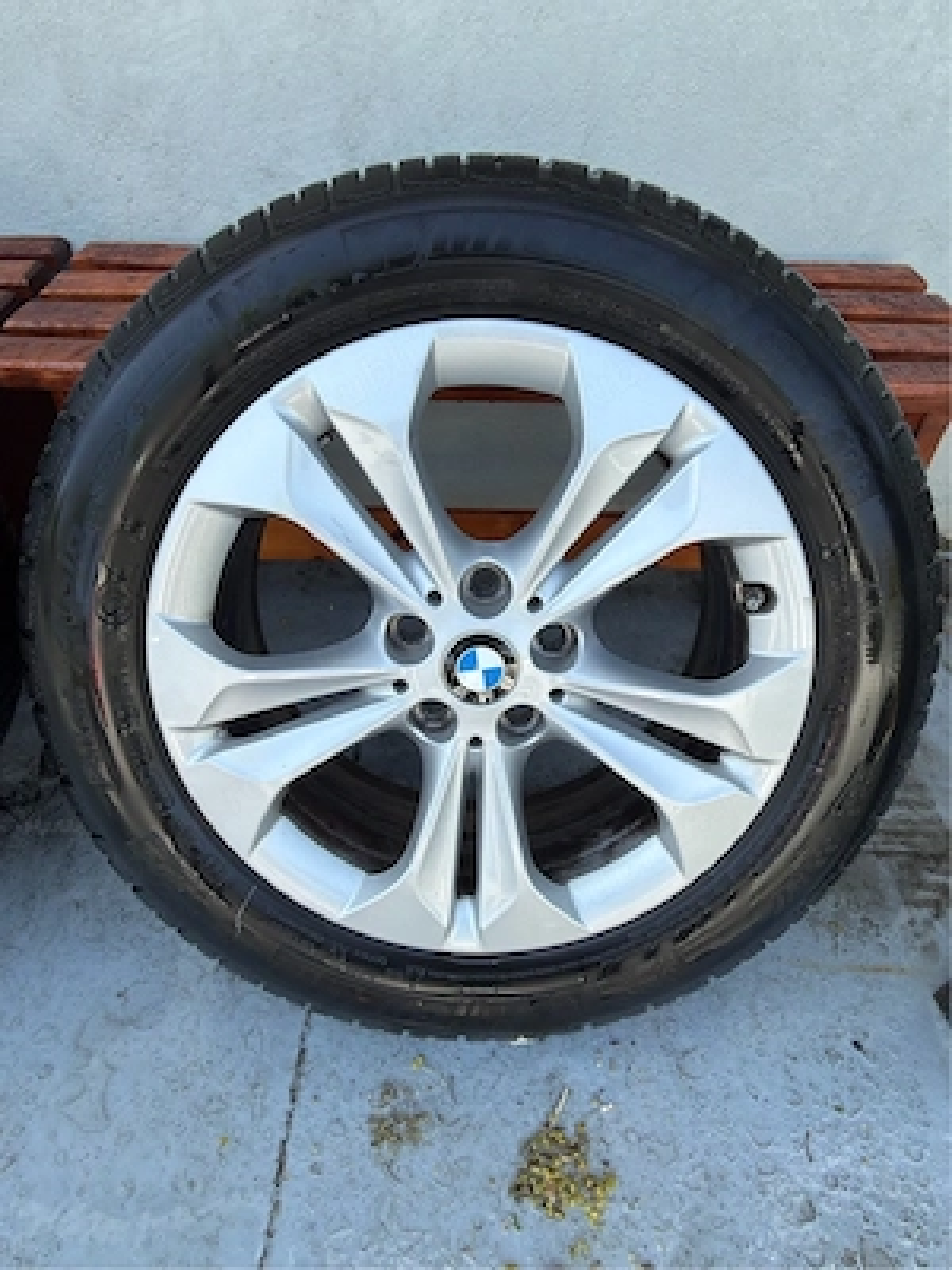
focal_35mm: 21
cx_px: 476
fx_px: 770
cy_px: 635
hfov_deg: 63.4
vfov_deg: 79.0
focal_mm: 2.22
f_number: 2.2
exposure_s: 1/121
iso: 25
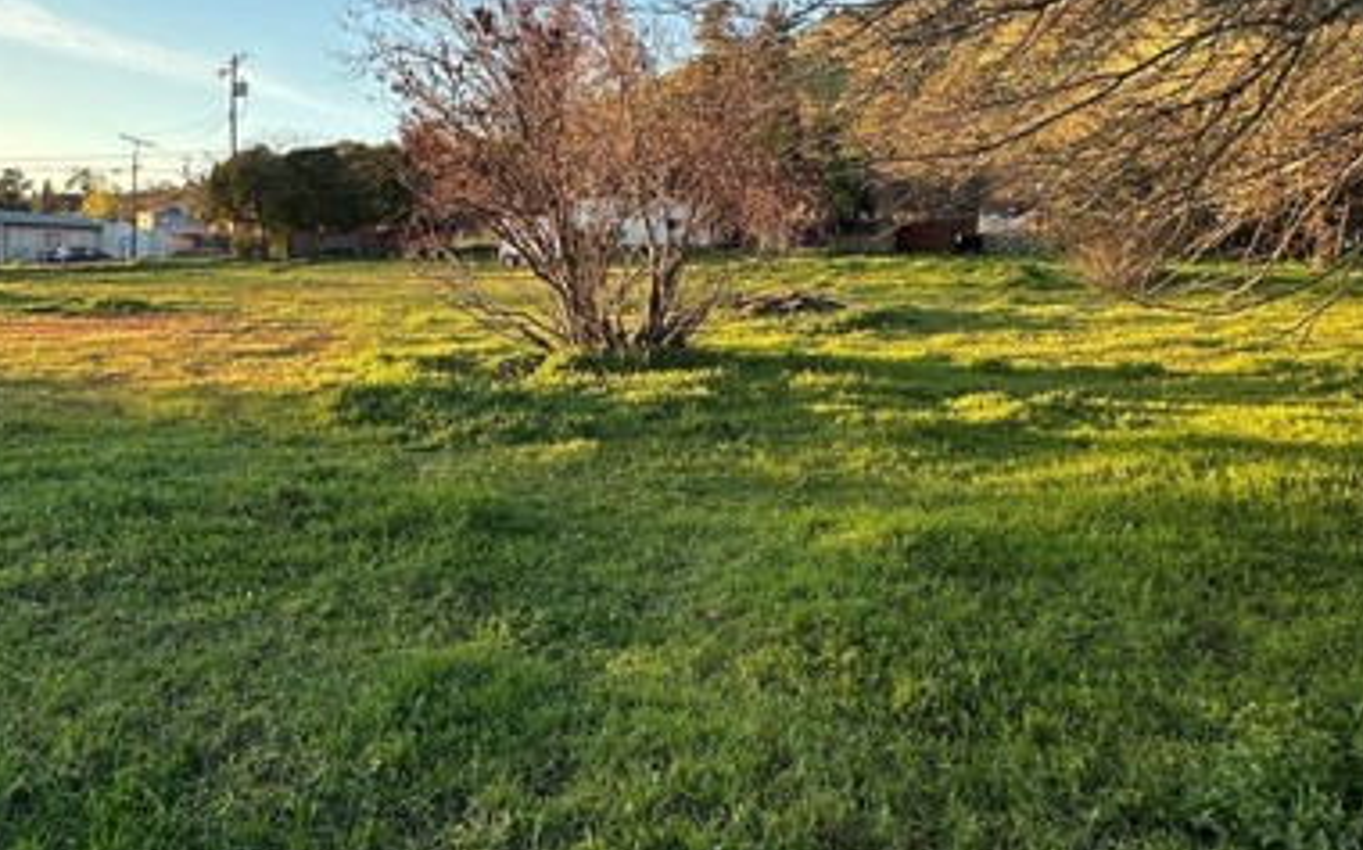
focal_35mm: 25
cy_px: 276
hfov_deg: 71.9
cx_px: 549
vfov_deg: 48.3
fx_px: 928
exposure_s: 1/212
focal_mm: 2.22
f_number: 2.2
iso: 40
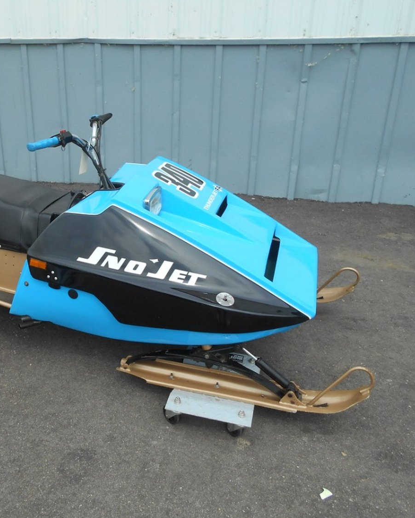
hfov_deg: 42.5
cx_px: 124
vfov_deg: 52.8
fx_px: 522
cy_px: 259
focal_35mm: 34
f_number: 3.2
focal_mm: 4.6
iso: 80
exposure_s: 1/640
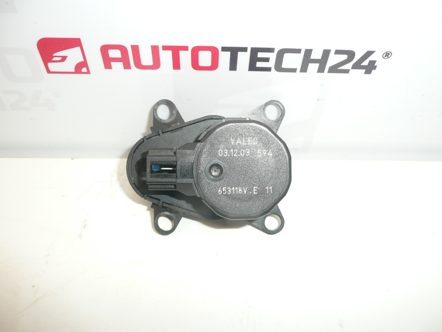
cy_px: 166
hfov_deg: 60.0
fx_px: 383
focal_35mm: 30
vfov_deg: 46.8
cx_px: 221
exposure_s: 1/80
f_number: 3.3
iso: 100
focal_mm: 4.6
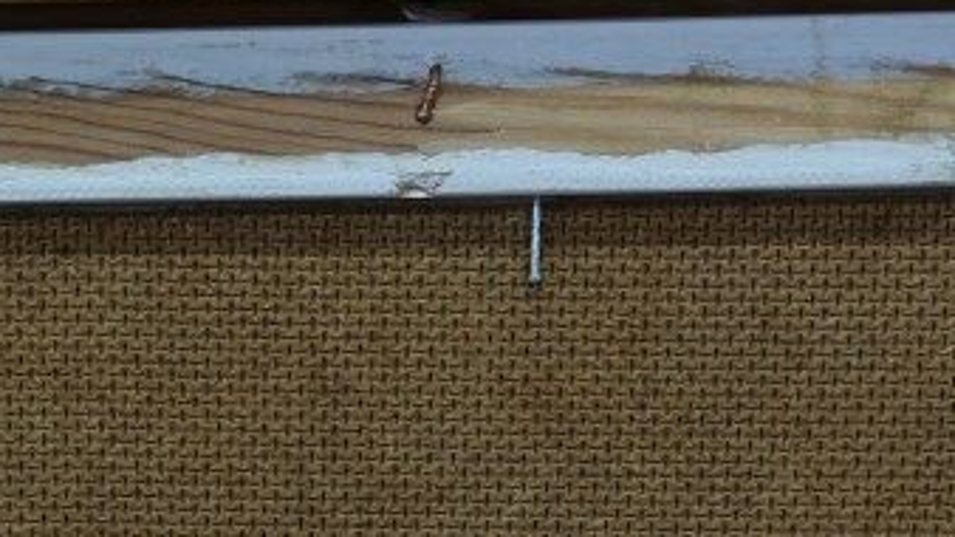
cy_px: 955
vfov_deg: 8.9
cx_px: -203
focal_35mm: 130
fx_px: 3291
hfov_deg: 15.9
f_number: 4
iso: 1000
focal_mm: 22.3
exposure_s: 1/30
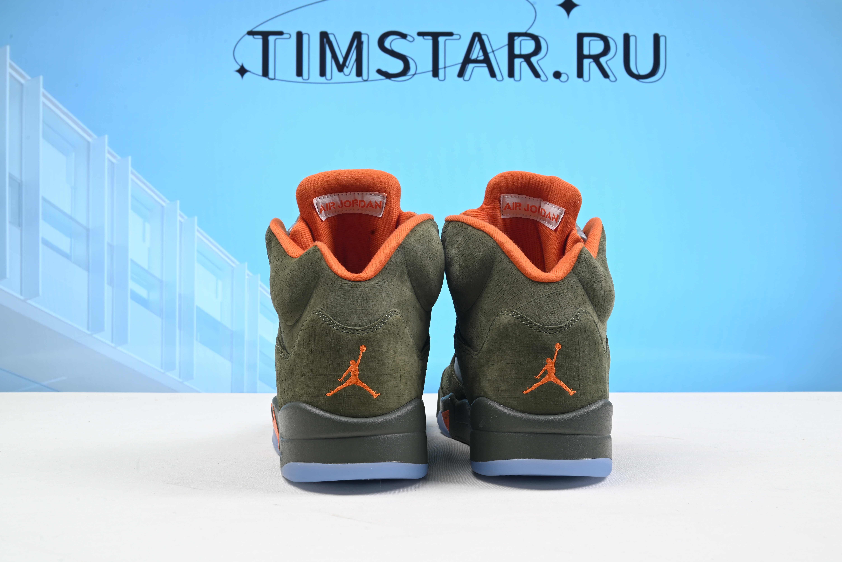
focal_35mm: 39
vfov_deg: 34.2
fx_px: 912
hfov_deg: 49.5
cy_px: 281
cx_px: 421
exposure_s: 1/2
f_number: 16
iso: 100
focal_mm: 39
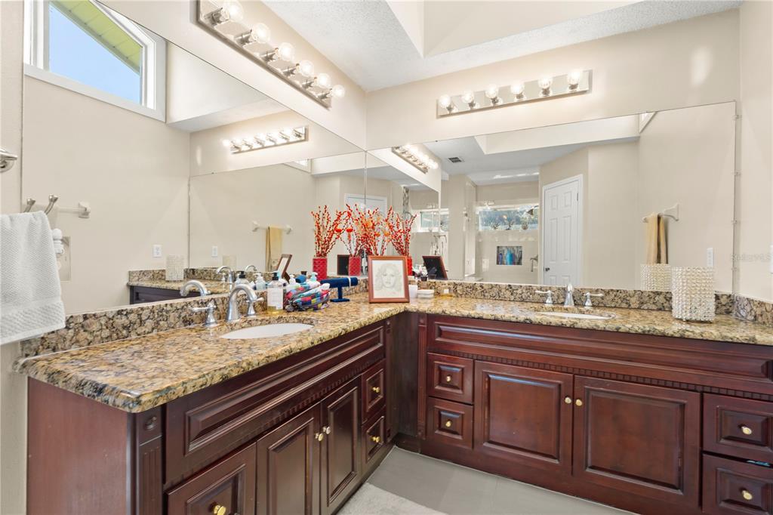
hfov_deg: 100.4
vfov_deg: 77.3
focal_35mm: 15
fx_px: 322
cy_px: 258
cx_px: 386
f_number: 8
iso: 100
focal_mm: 10
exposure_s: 1
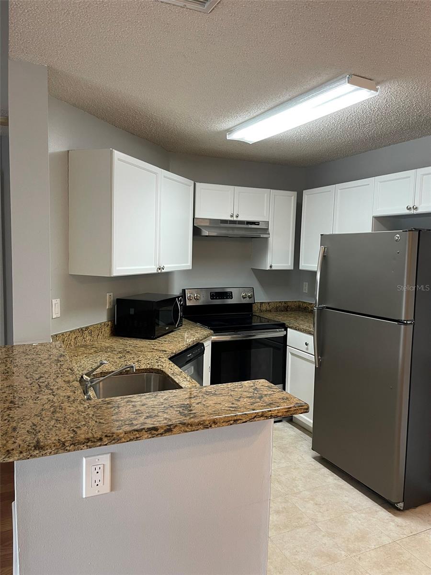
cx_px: 216
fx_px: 415
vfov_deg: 69.4
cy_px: 288
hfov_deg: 54.9
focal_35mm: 25
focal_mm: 5.1
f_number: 1.6
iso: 100
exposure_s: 1/60
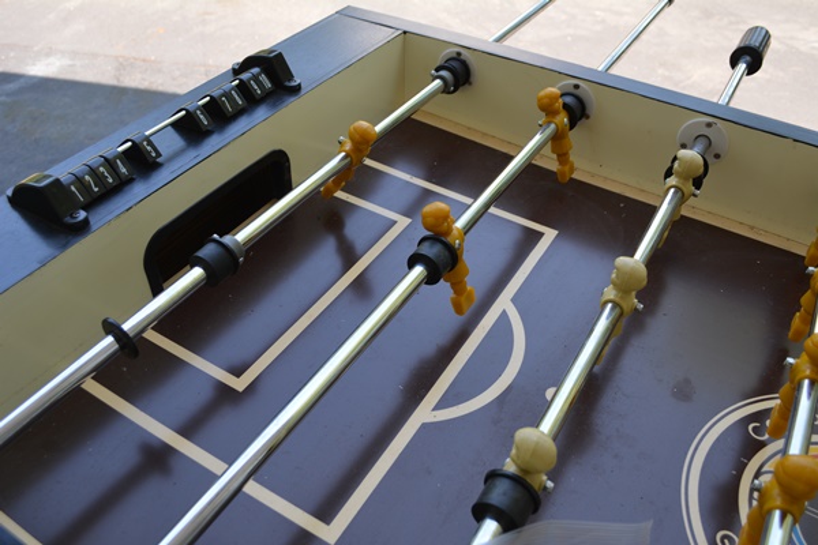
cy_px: 272
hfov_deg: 61.9
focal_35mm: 30
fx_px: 682
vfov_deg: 43.6
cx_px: 409
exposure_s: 1/125
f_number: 5.6
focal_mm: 20
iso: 220
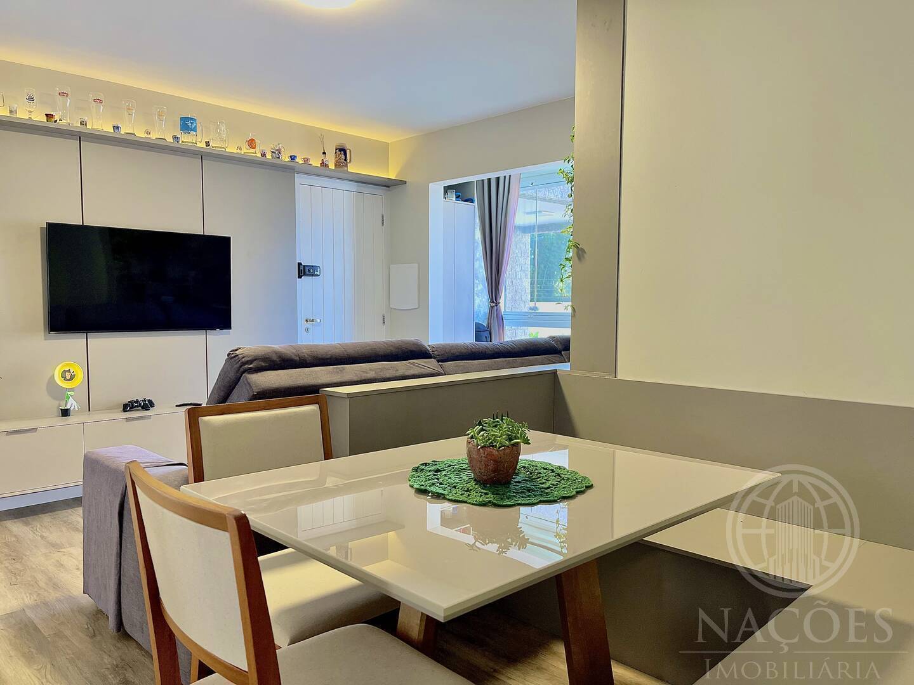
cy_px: 342
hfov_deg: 67.3
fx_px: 687
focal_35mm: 26
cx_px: 457
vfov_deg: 53.1
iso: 125
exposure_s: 1/121
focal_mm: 5.1
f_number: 1.6
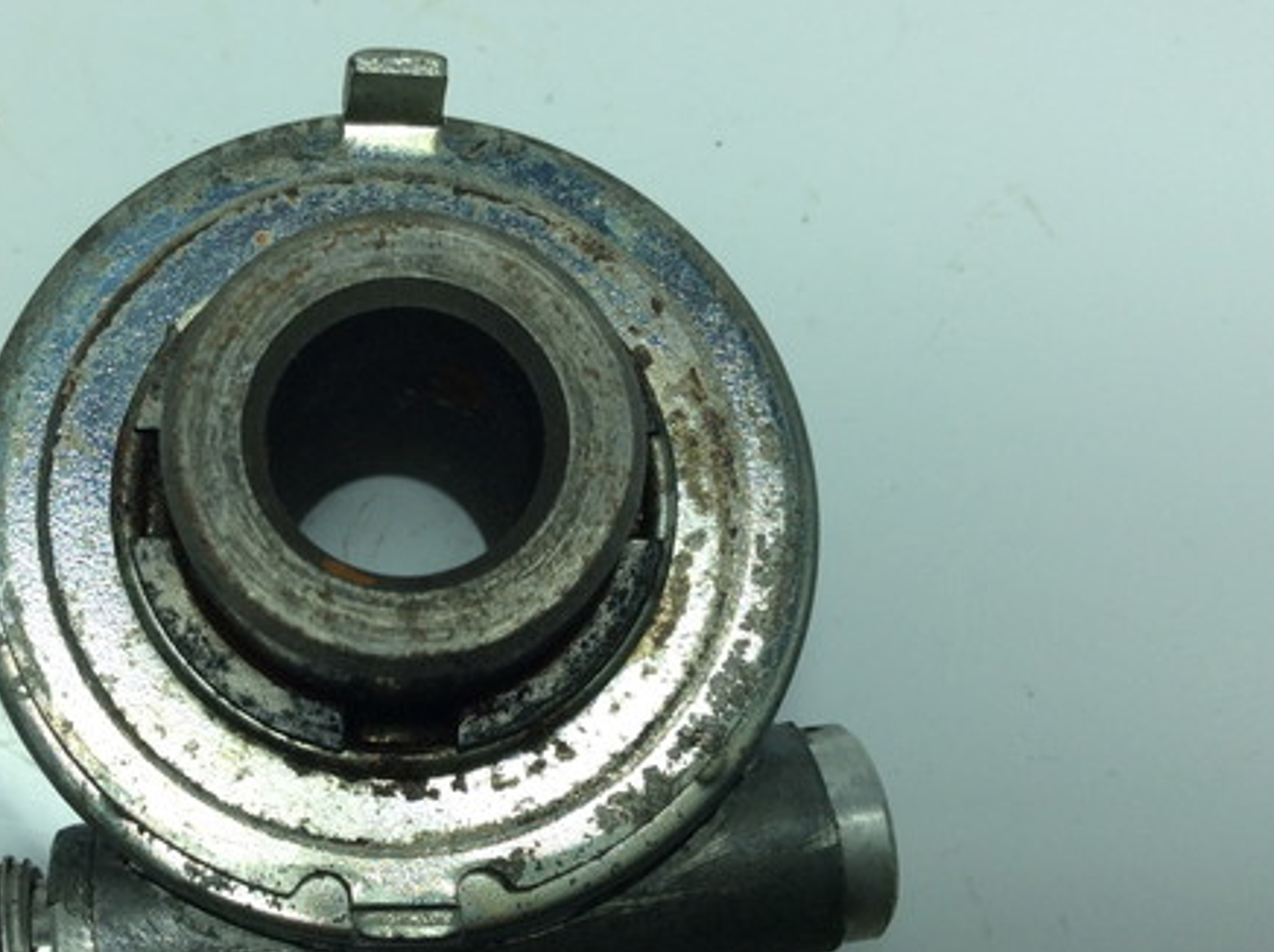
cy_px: 549
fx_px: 1618
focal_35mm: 44
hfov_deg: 42.4
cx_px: 415
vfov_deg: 32.8
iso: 32
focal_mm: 3.3
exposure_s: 1/414
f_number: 2.4
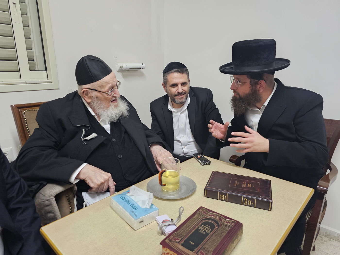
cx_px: 170
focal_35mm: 23
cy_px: 128
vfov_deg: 58.9
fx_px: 226
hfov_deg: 73.9
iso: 500
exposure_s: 1/50
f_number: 1.7
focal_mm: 6.3
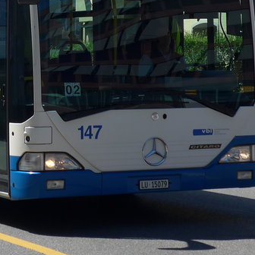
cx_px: 30
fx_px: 1367
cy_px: -21
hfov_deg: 10.6
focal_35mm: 164
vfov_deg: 10.5
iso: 80
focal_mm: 10.7
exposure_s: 1/1000
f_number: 3.3
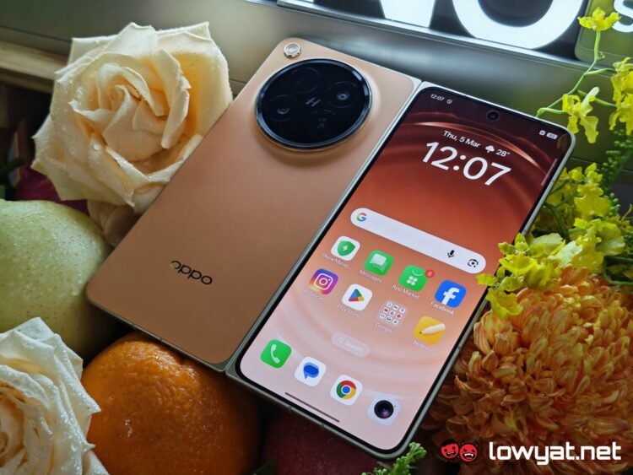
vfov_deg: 31.5
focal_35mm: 46
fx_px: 841
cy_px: 238
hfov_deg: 41.2
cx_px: 316
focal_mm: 5.4
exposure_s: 1/240
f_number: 1.6
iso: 50
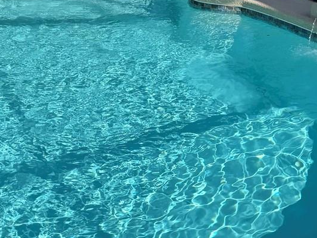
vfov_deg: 19.5
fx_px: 659
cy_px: -32
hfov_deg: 26.7
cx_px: 234
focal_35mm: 72
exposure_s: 1/3584
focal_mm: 6.76
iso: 80
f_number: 1.78
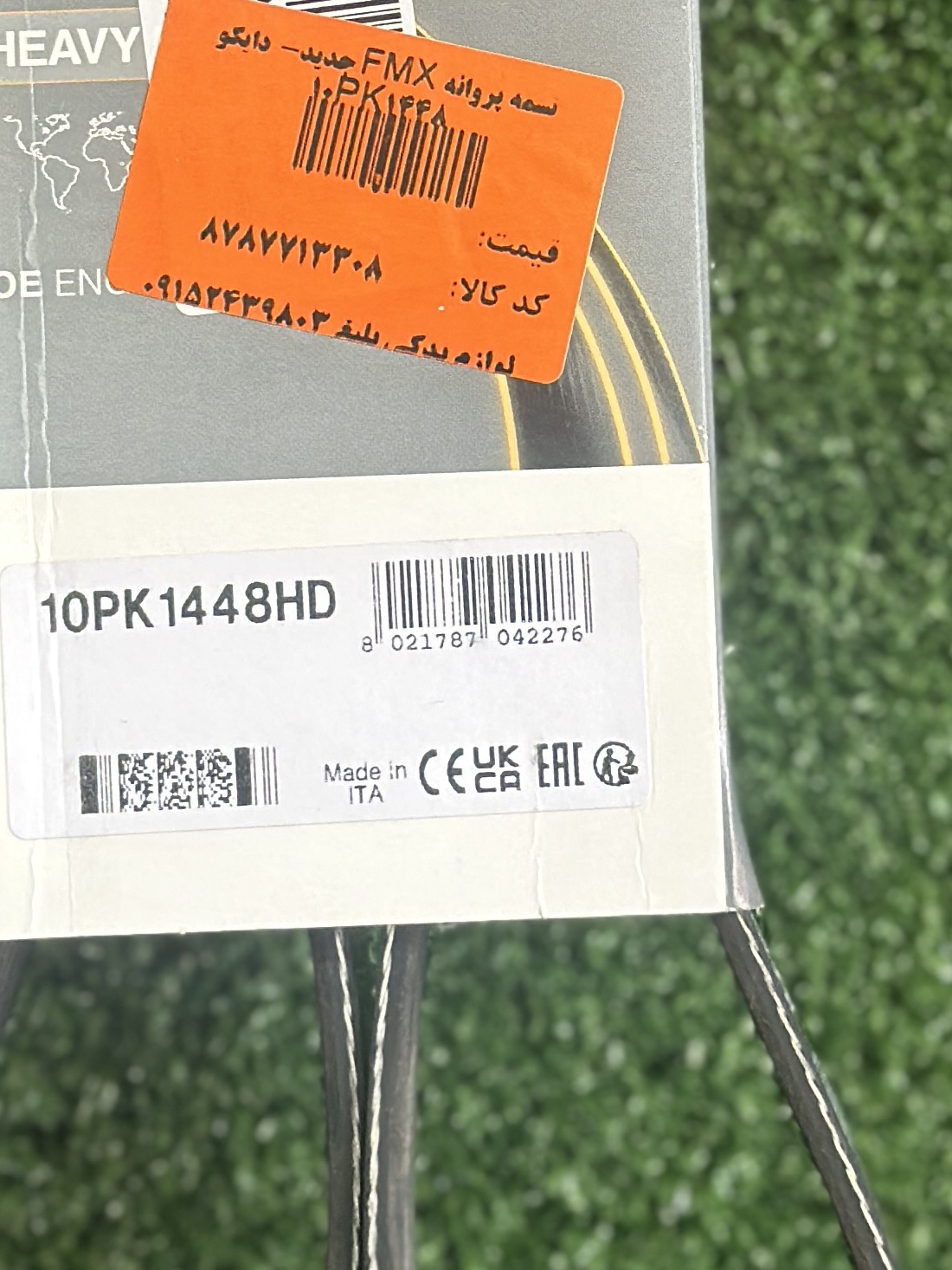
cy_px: 301
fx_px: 4839
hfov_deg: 11.2
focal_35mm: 132
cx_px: 569
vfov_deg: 14.9
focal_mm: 6.86
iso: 64
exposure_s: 1/50
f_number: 1.78
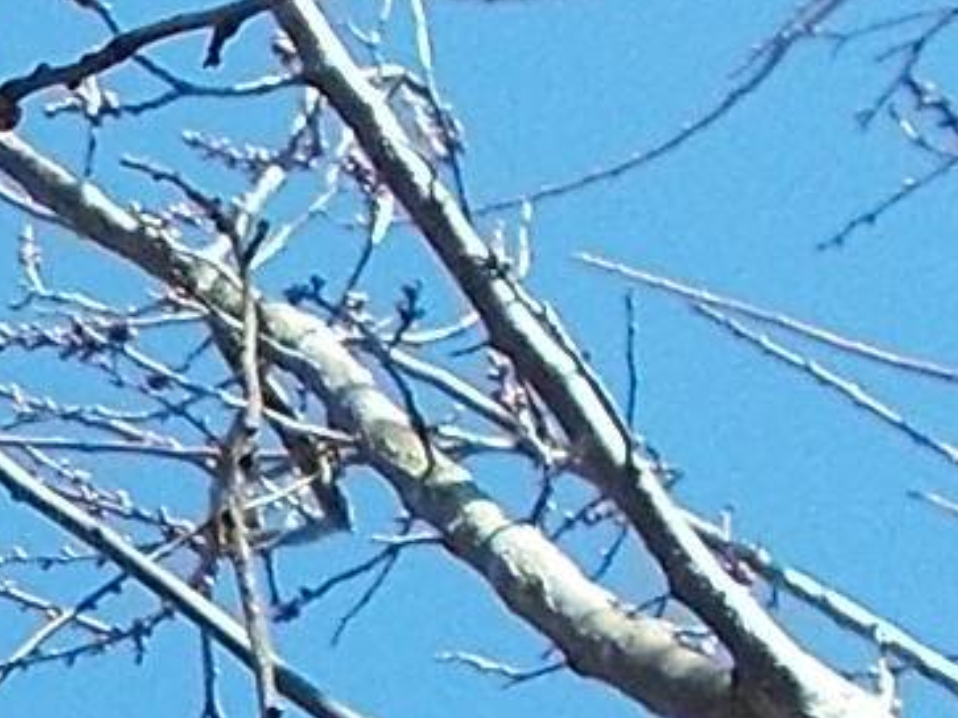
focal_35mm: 188
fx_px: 5201
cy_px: 1217
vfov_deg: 7.7
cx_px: -1338
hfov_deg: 9.4
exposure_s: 1/320
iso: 80
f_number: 3.4
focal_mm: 5.3
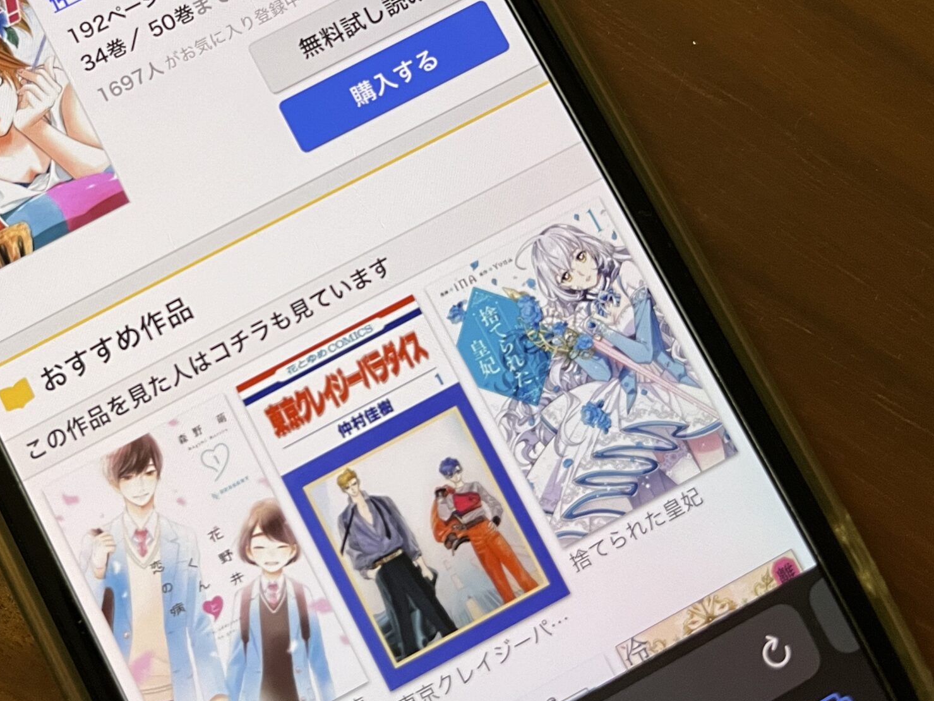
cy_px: 121
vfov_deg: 31.2
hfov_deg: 40.2
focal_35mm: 45
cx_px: 177
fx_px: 1214
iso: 320
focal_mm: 5.1
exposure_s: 1/60
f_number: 1.6
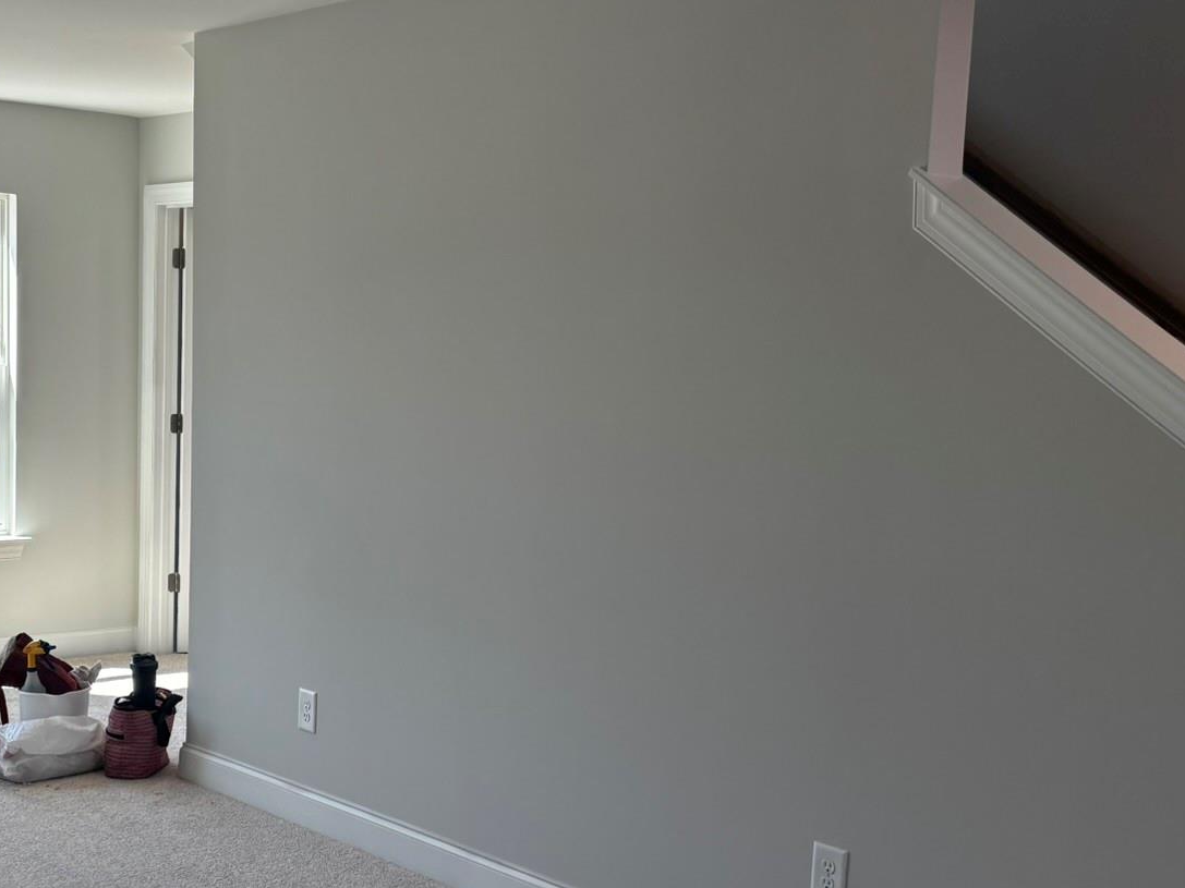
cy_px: 549
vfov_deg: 29.6
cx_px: 354
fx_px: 1677
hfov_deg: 38.3
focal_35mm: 49
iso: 40
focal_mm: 5.96
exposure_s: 1/167
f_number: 1.6
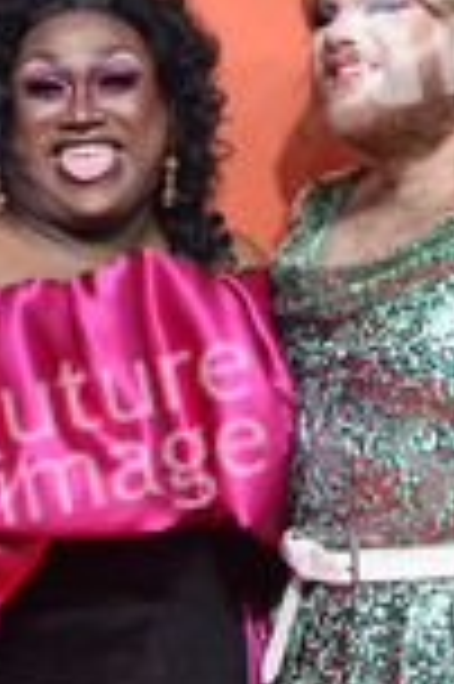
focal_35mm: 210
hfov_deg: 6.5
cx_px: 166
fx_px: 3981
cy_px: 675
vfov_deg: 9.7
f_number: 3.5
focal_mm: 80
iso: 2000
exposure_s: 1/250
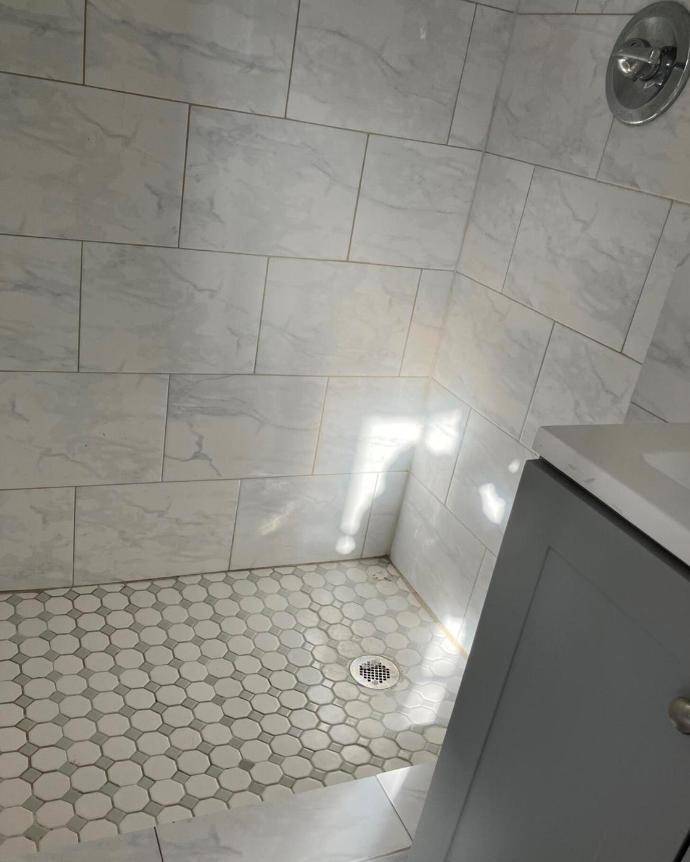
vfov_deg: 58.7
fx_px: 766
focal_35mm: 30
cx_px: 348
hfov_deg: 48.5
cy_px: 463
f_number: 1.8
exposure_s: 1/121
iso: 40
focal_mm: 3.99
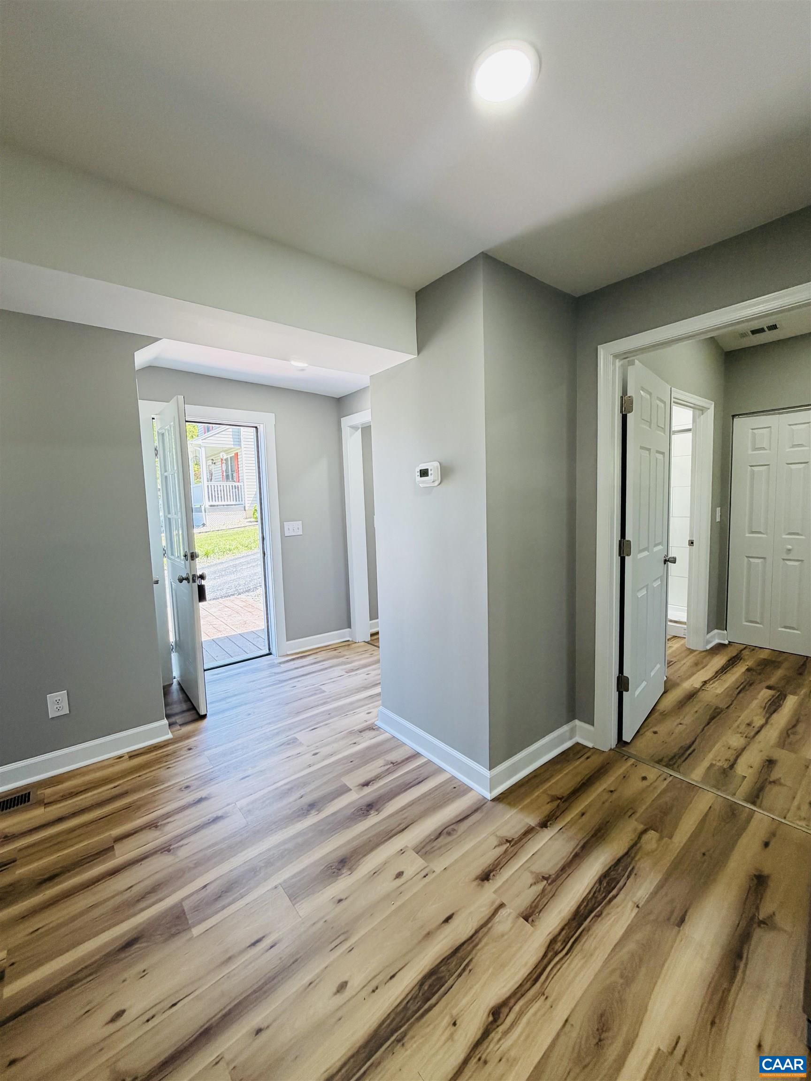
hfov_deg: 85.7
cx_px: 406
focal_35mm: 14
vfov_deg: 102.1
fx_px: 437
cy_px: 540
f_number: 2.2
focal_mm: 2.22
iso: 200
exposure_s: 1/120
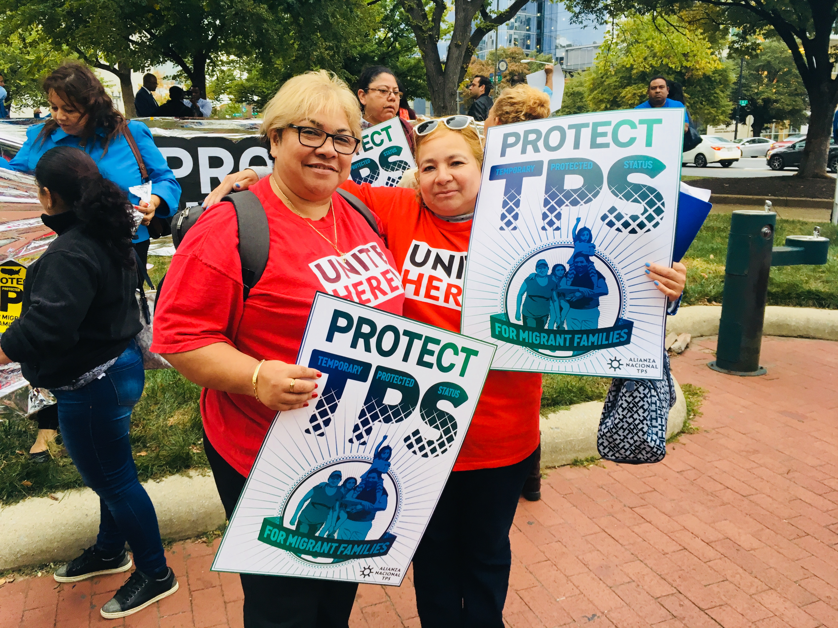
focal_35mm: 29
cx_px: 419
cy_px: 314
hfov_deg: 61.7
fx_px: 702
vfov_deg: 48.2
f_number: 2.2
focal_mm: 4.15
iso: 25
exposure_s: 1/30
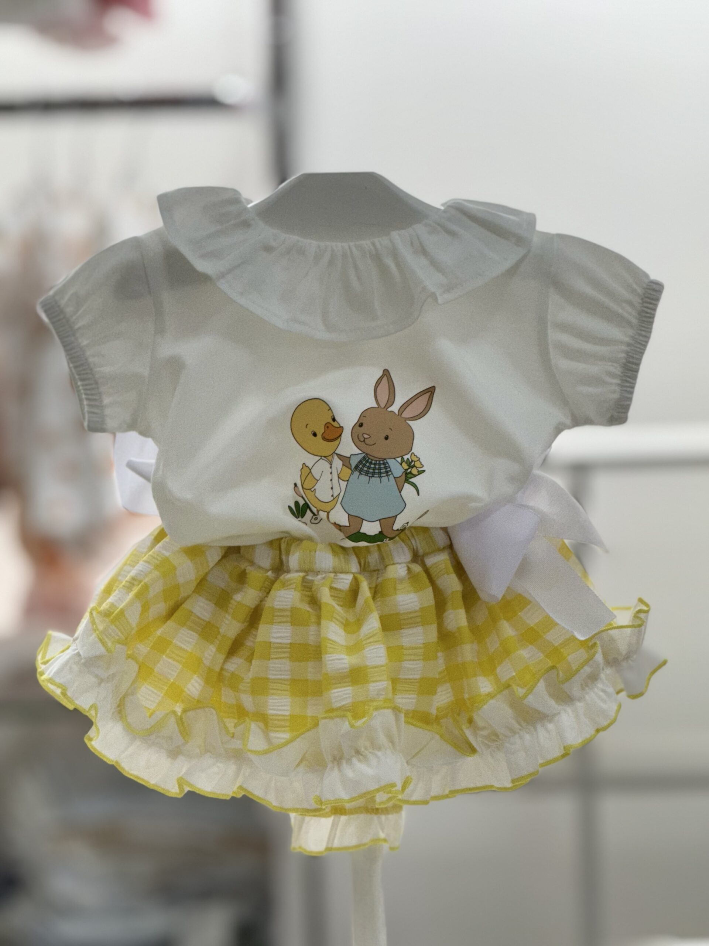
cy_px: 473
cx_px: 354
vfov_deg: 16.4
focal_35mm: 120
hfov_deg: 12.3
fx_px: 3277
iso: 100
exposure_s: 1/100
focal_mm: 15.66
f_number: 2.8
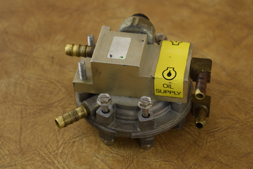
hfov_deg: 24.6
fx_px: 580
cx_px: 126
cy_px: 84
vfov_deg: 16.6
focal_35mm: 82
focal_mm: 55
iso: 400
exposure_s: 1/125
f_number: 6.3
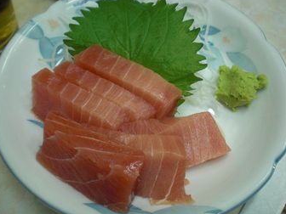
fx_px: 322
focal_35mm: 39
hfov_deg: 47.9
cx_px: 141
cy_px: 107
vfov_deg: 36.8
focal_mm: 6.3
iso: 400
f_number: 3.1
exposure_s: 1/100
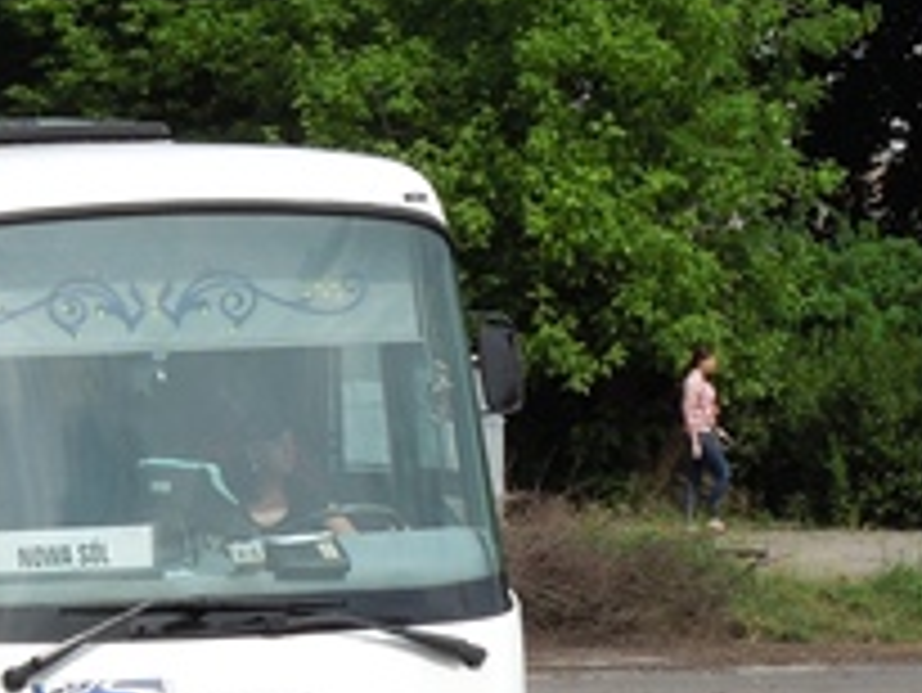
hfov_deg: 4.8
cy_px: 846
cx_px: -135
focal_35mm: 413
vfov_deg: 3.6
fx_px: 11007
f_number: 4.7
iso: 100
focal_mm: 19.1
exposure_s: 1/500
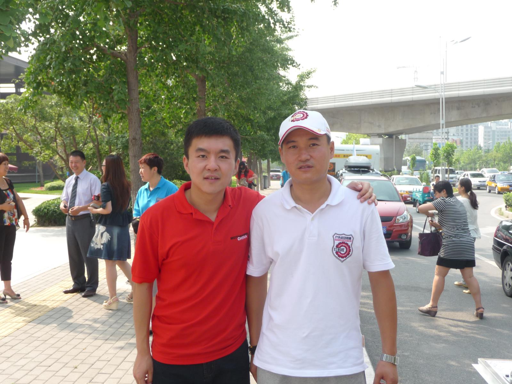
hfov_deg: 43.9
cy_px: 192
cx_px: 256
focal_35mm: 43
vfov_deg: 33.6
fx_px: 636
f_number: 4
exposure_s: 1/200
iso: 100
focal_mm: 7.1
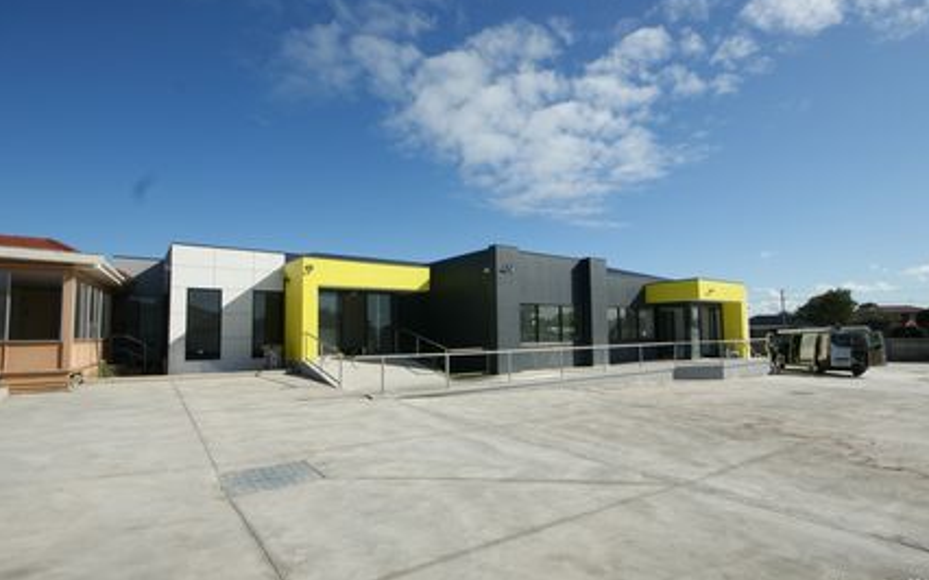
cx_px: 471
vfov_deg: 63.4
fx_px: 470
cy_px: 295
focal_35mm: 19
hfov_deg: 89.3
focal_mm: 11
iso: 100
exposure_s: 1/250
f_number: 10
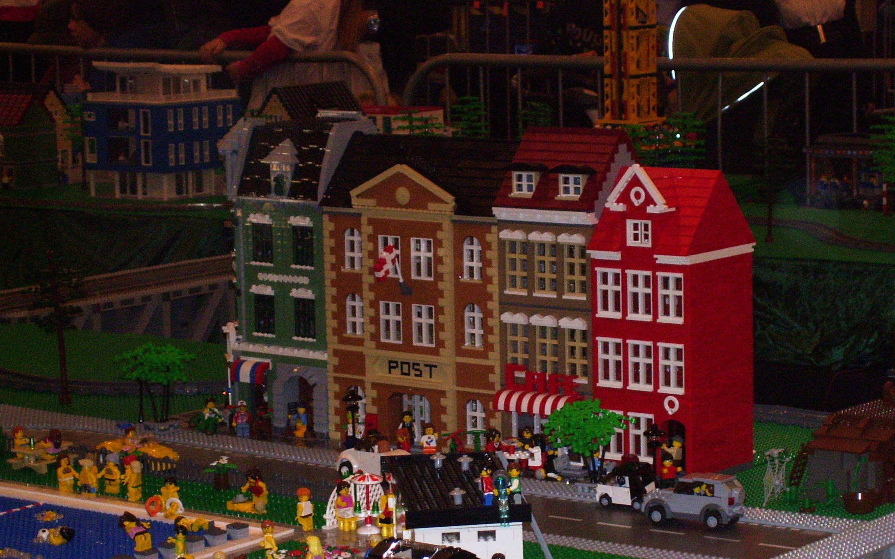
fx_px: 2805
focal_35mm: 115
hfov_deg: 18.1
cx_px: 447
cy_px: 316
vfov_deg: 11.4
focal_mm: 18
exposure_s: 1/90
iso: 200
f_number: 4.6
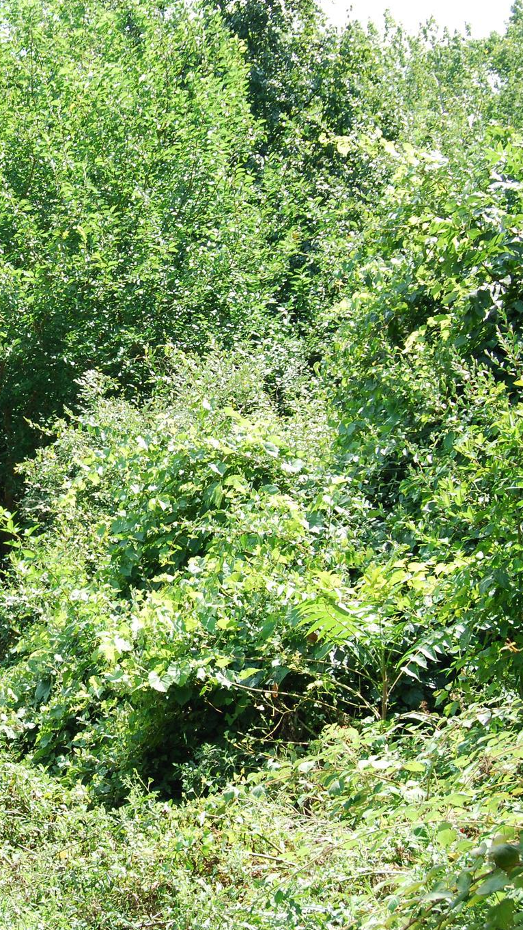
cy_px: 465
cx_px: -21
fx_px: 1750
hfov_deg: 16.6
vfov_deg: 29.7
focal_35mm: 71
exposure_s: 1/100
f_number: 9
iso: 200
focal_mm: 30
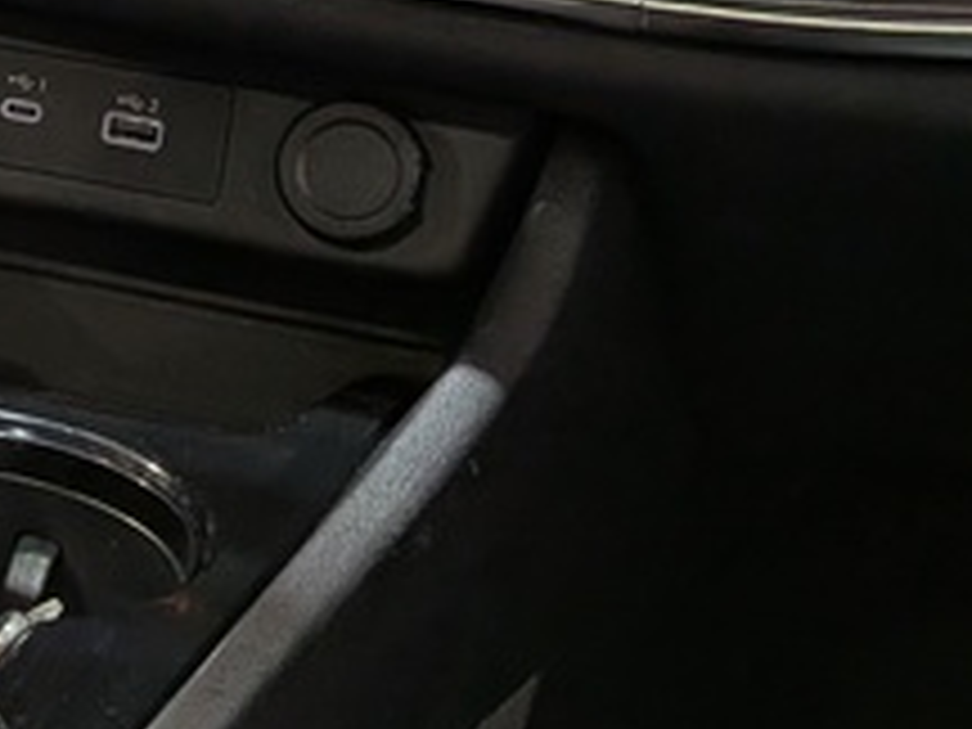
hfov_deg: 15.9
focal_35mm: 114
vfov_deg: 12.4
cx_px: -477
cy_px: -324
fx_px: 3201
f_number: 1.7
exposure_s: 1/30
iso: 52
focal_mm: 4.53
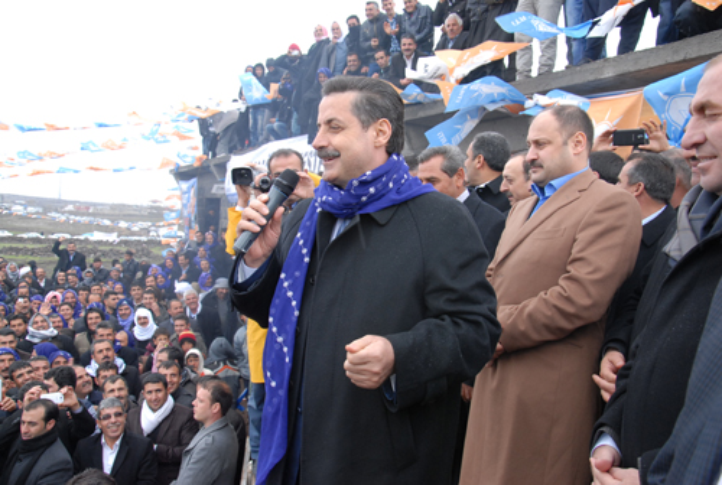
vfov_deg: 41.9
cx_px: 361
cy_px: 242
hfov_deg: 59.4
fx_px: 633
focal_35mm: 32
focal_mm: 21
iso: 400
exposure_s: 1/80
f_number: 6.3
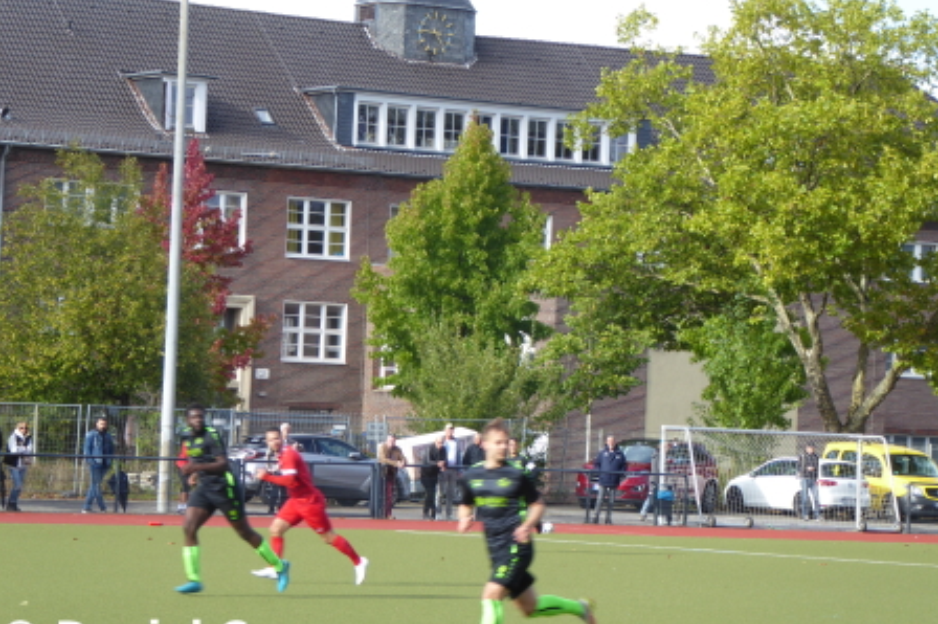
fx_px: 4114
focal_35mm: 158
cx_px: 469
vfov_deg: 8.7
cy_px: 310
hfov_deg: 13.0
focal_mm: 27.1
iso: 80
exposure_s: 1/100
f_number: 5.4
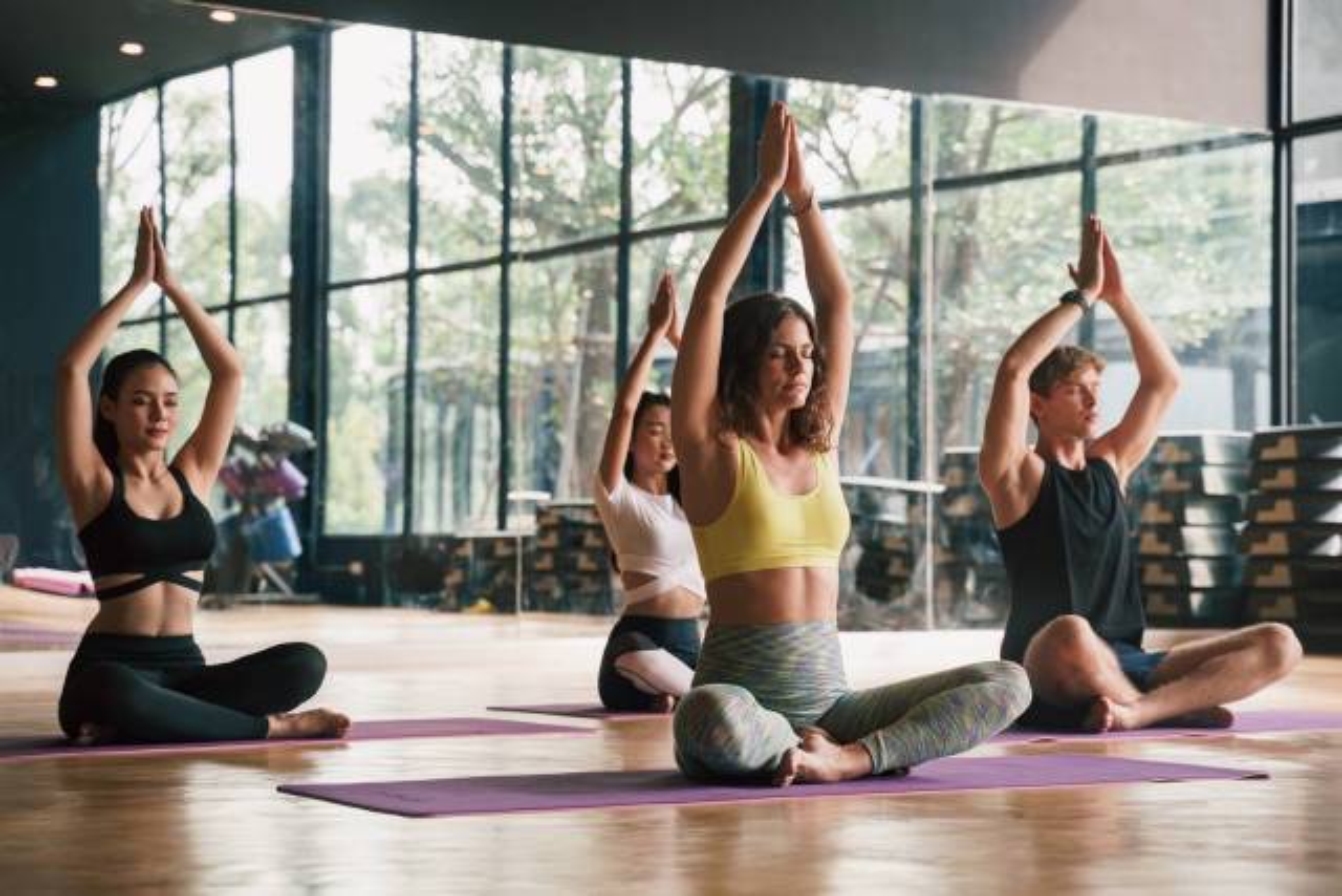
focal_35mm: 75
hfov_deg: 27.0
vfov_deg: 18.2
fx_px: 2796
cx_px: 671
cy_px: 448
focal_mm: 75
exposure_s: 1/200
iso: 400
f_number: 4
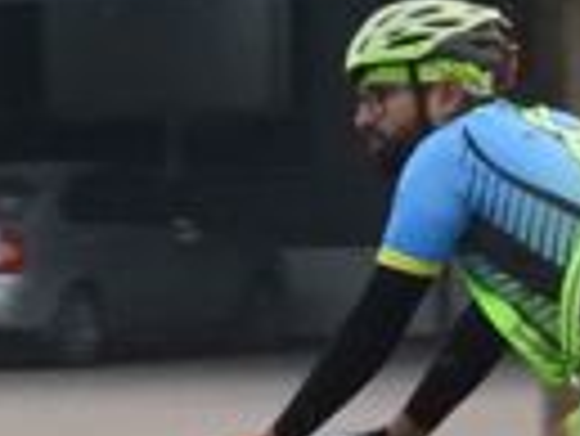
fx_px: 11454
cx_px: 292
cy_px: 364
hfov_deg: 2.9
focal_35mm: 683
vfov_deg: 2.2
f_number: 5.3
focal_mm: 35.8
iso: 1600
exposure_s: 1/320
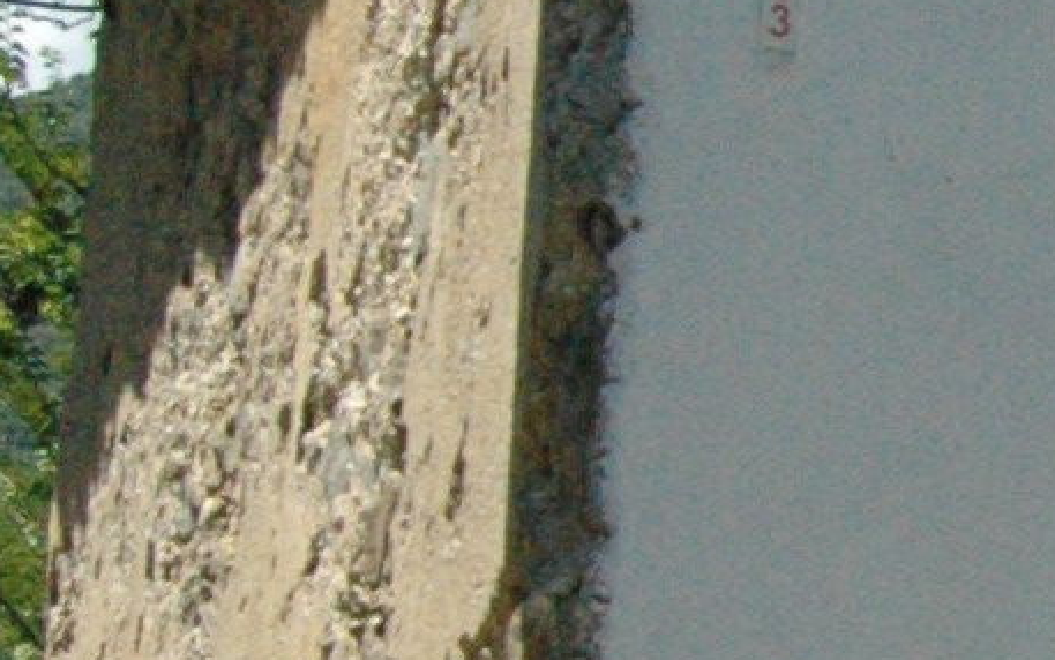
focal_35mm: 181
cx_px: 2304
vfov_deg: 7.2
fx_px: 5206
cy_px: 99
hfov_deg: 10.4
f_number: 16
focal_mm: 18
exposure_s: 1/1000
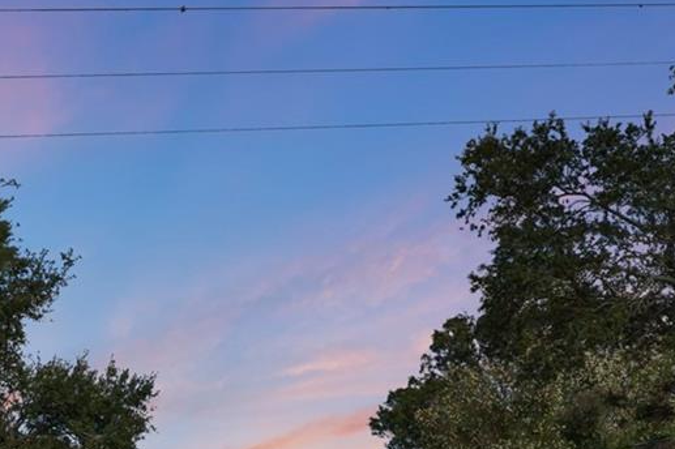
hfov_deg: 29.5
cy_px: 596
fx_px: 1218
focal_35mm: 65
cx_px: 52
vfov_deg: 19.2
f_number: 9
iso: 250
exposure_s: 1/2000
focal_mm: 21
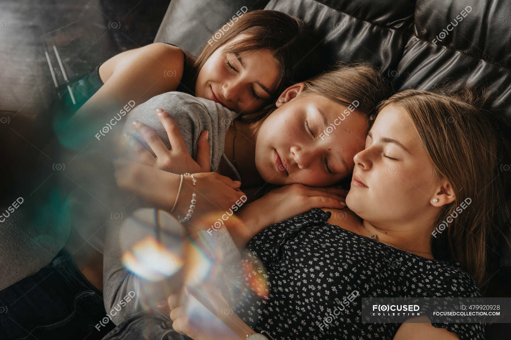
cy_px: 170
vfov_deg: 22.3
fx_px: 866
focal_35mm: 61
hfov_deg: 32.9
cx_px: 256
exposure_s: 1/200
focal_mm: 61
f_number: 4.5
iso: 800
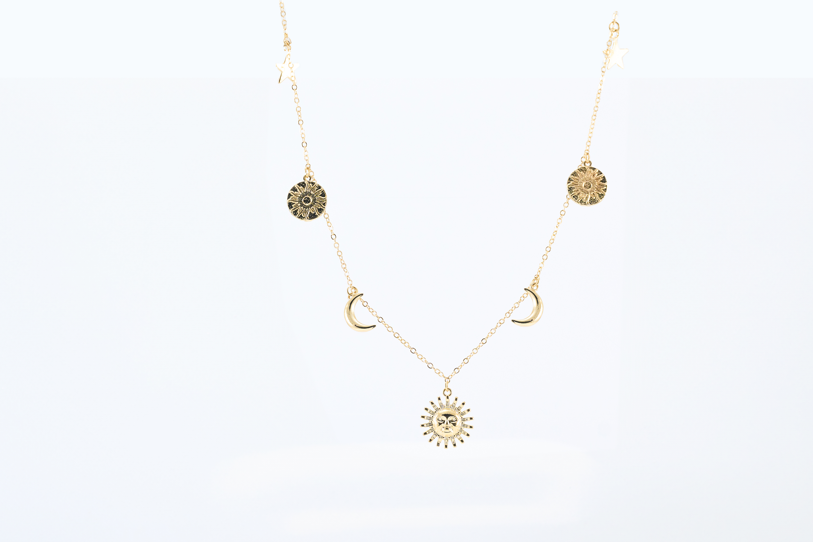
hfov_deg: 13.1
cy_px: 271
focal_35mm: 157
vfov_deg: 8.7
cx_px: 406
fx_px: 3545
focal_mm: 105
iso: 320
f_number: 6.3
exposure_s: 1/100
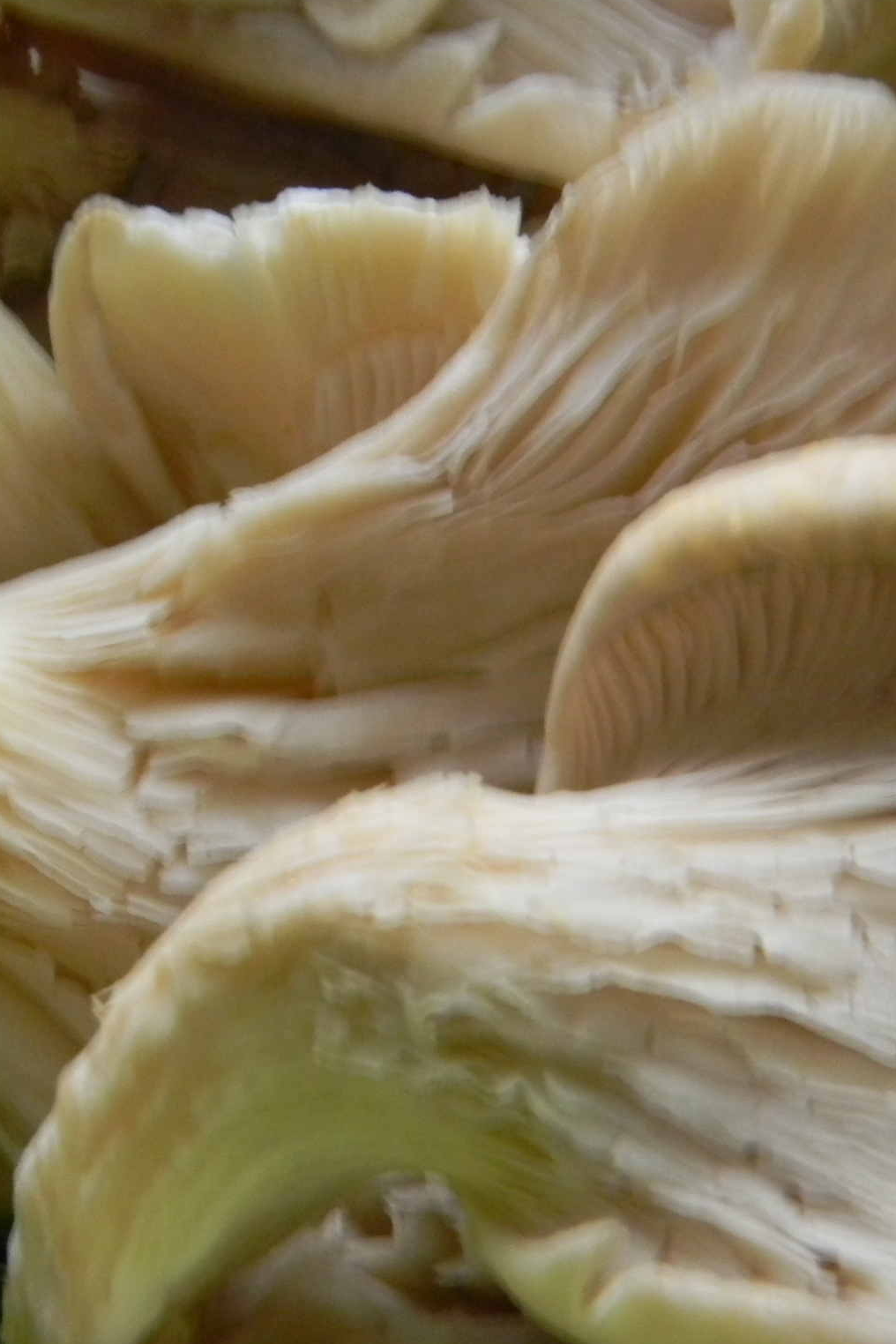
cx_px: 559
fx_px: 4330
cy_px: 672
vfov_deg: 17.6
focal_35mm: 116
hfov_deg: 11.8
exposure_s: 1/11.8
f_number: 4.5
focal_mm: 15.1
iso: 400
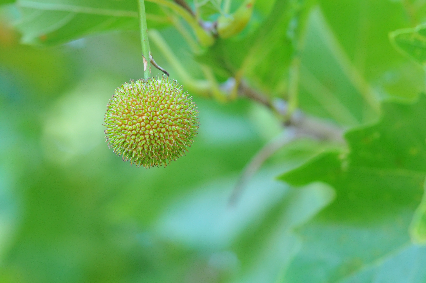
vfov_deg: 8.7
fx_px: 1861
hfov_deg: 13.1
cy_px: 142
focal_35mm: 158
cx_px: 213
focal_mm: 105
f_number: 6.3
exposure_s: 1/250
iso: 1000
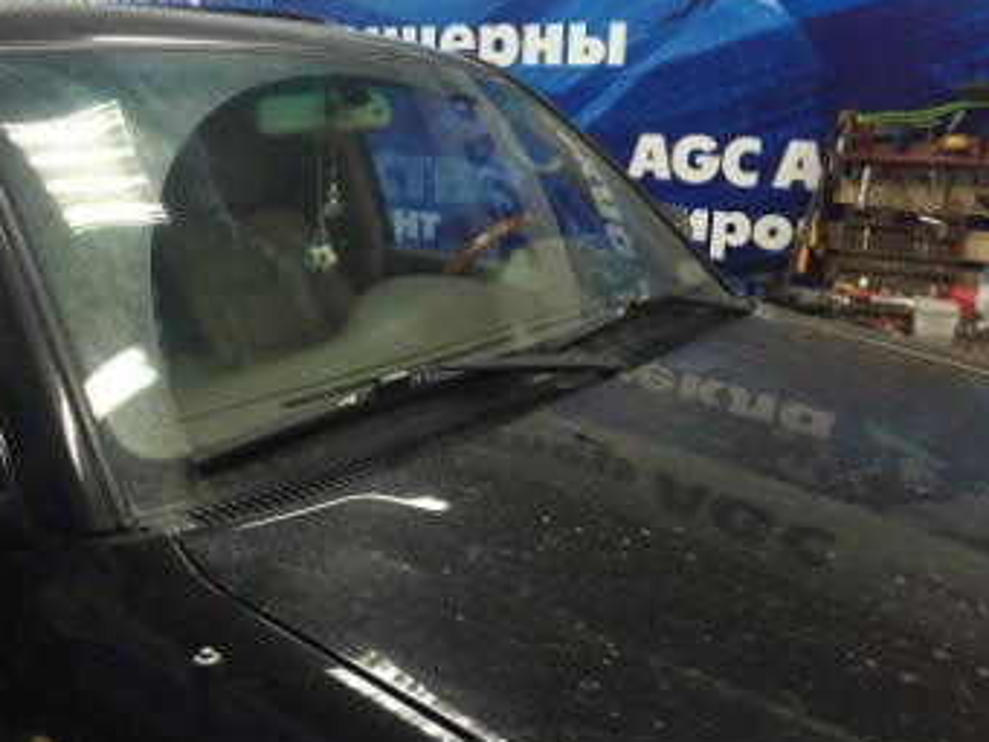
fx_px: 972
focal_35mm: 34
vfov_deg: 41.8
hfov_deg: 53.7
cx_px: 418
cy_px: 359
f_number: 2.2
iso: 200
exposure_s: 1/33
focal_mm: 4.15
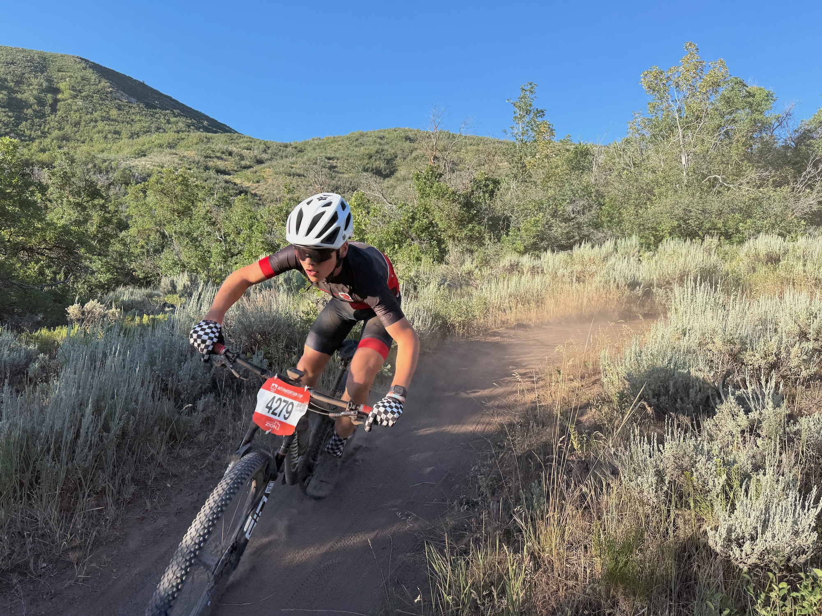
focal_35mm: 24
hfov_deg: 71.6
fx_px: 570
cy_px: 308
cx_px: 411
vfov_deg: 56.8
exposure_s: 1/1437
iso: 80
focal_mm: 6.76
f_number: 1.78
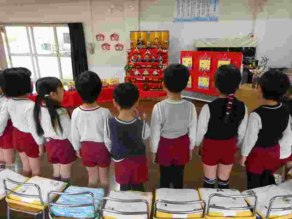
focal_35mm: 24
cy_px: 110
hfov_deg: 71.6
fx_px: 202
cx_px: 146
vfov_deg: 56.8
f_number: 3.3
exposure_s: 1/60
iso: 320
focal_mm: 4.3
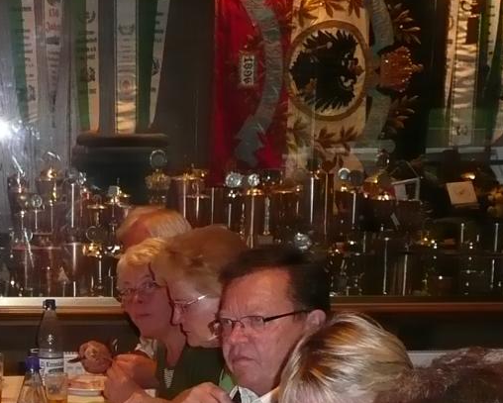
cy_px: 454
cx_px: 25
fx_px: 1281
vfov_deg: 17.2
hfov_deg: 21.6
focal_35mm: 86
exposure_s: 1/30
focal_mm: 4.6
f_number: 3.3
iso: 250
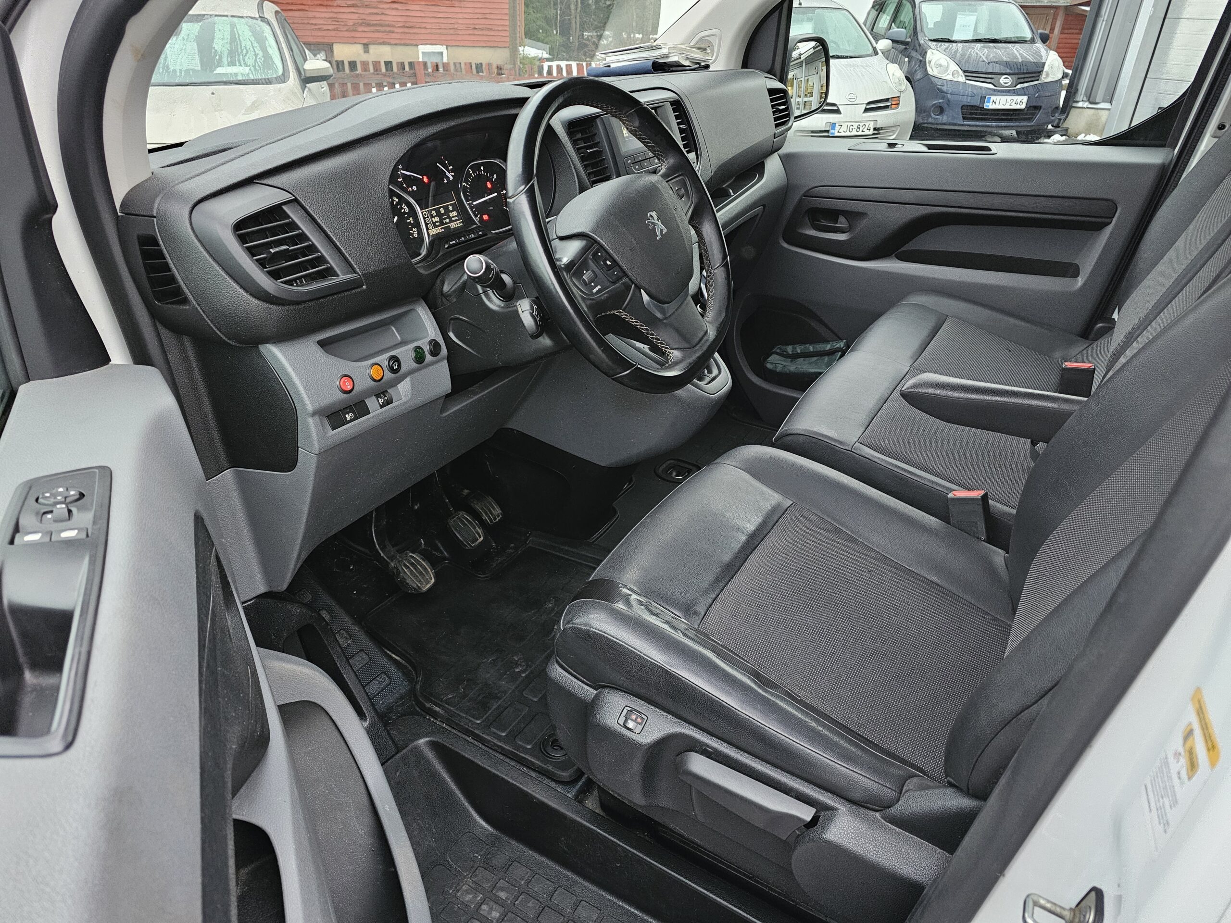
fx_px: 818
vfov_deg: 58.9
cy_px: 462
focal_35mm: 23
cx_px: 616
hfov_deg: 73.9
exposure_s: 1/50
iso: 640
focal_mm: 6.3
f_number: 1.7
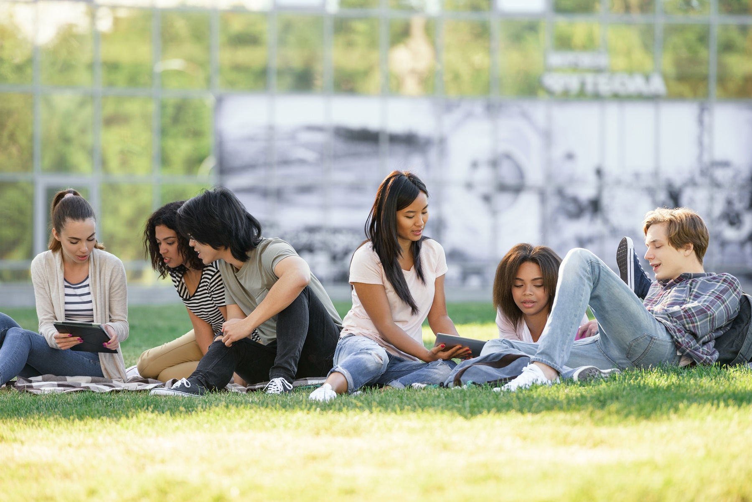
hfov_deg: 10.3
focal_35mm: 200
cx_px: 376
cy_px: 251
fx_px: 4179
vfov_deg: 6.9
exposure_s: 1/250
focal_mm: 200
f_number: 3.5
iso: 400
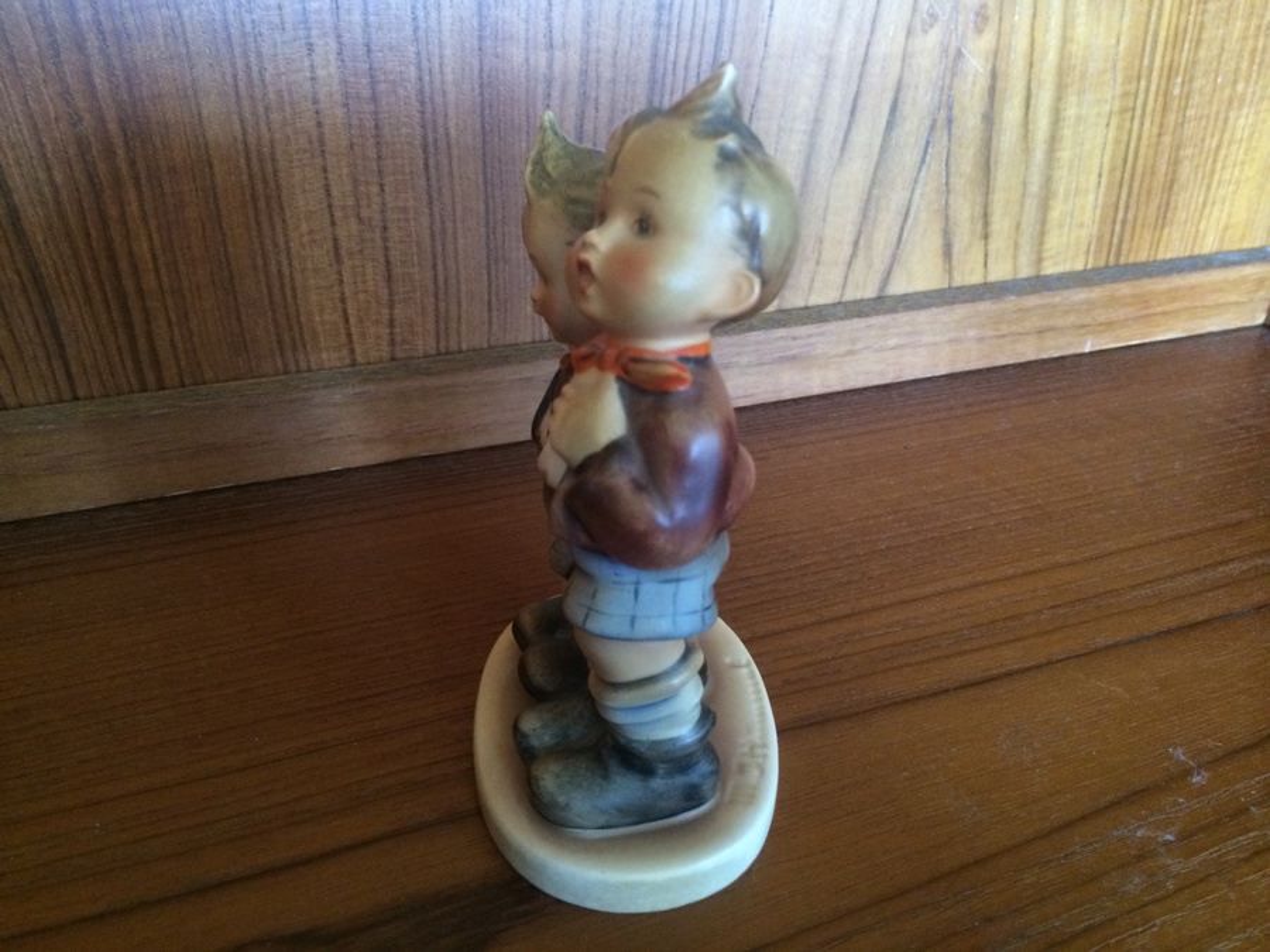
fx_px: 1101
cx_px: 635
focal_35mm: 30
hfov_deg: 60.0
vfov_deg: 46.8
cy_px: 476
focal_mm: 4.12
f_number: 2.2
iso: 320
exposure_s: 1/15
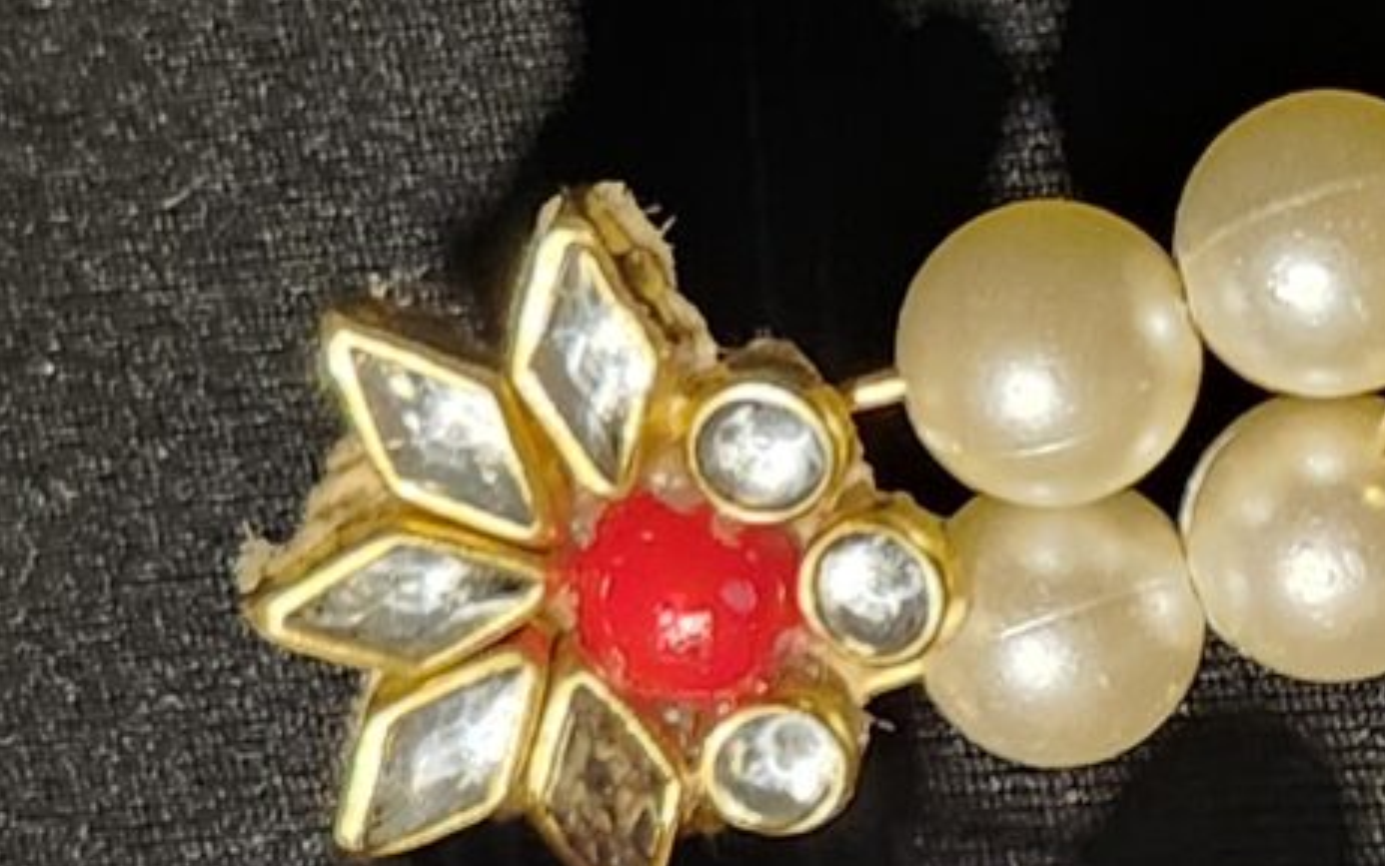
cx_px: 1265
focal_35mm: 135
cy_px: 713
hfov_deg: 15.3
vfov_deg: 9.7
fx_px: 5097
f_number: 1.8
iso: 640
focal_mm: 5.4
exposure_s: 1/25
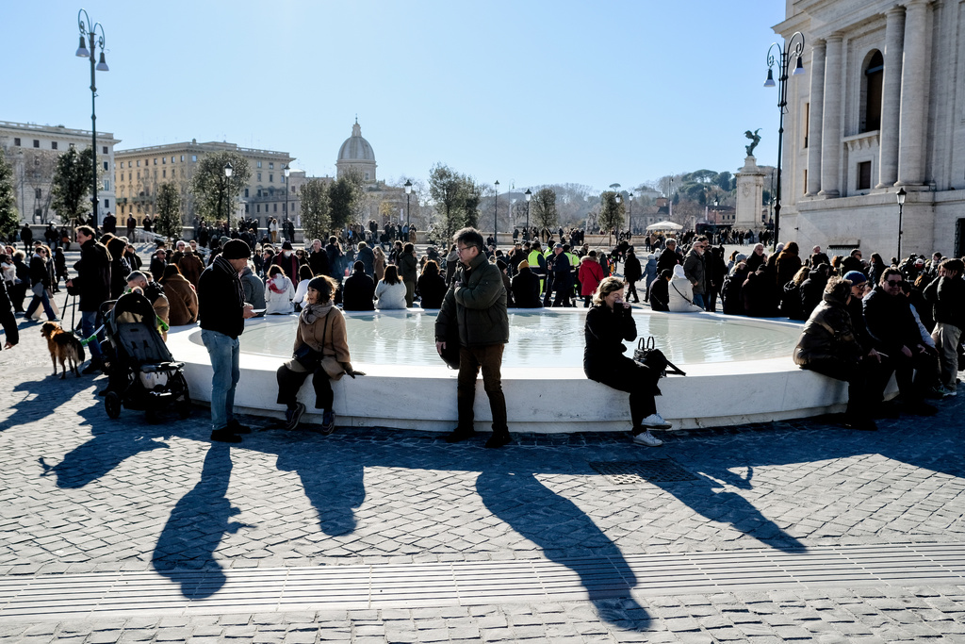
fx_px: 938
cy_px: 322
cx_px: 482
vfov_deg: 37.9
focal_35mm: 35
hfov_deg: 54.4
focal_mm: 23
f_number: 5
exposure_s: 1/2000
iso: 400
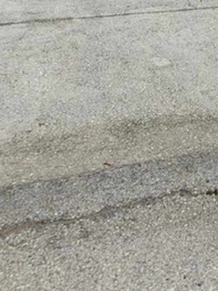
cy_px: -60
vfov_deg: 23.9
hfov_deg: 19.2
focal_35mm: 74
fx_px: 621
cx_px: 231
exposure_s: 1/4032
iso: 25
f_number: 1.8
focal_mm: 5.4
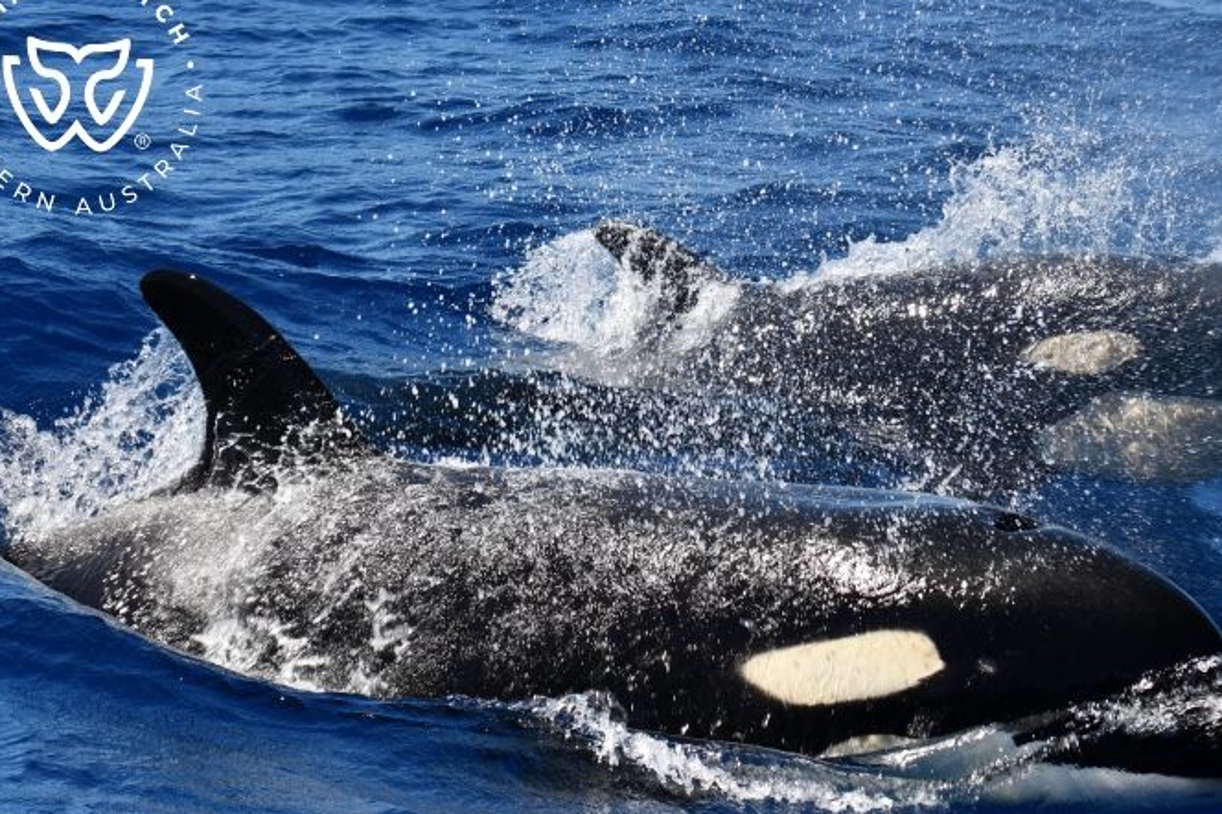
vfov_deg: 5.8
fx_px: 7973
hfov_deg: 8.8
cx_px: 685
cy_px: 447
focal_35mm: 235
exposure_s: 1/320
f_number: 8
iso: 100
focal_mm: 130
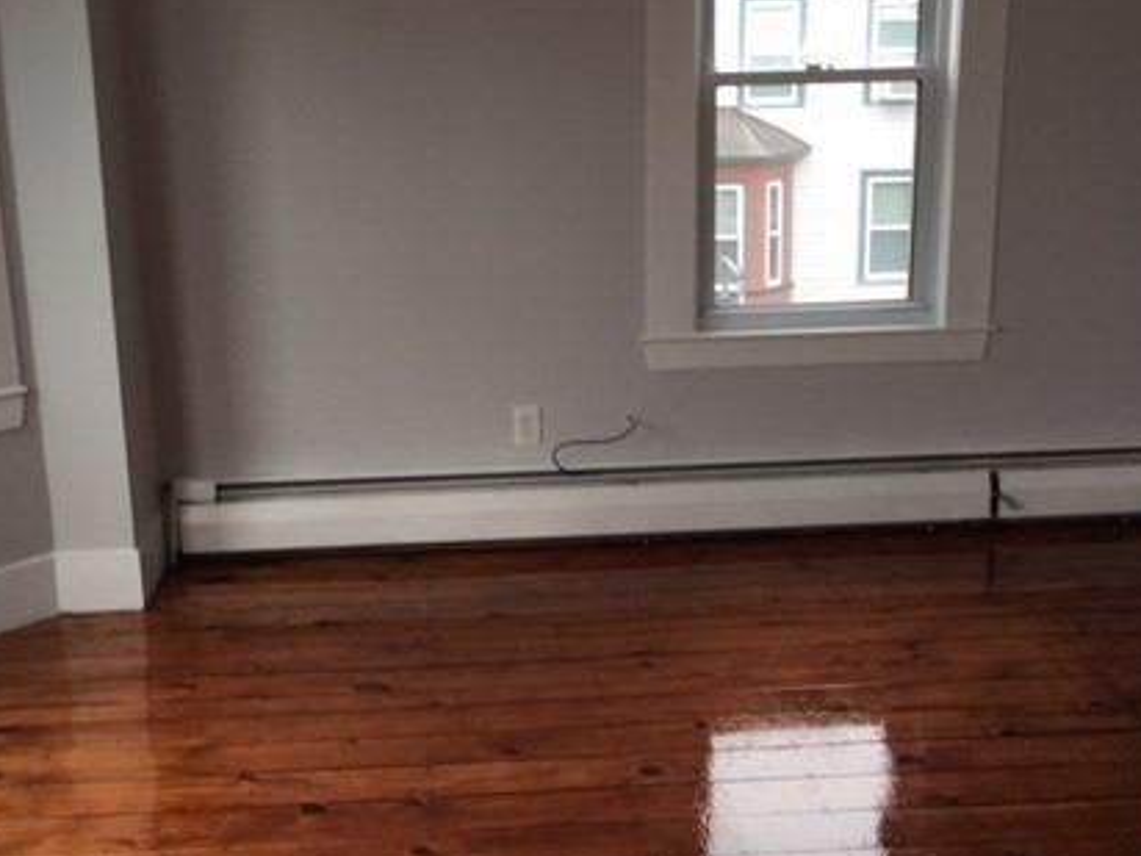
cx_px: 559
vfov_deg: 32.2
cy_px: 429
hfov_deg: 42.1
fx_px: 1483
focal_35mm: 45
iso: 25
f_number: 2.2
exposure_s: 1/40
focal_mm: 4.15
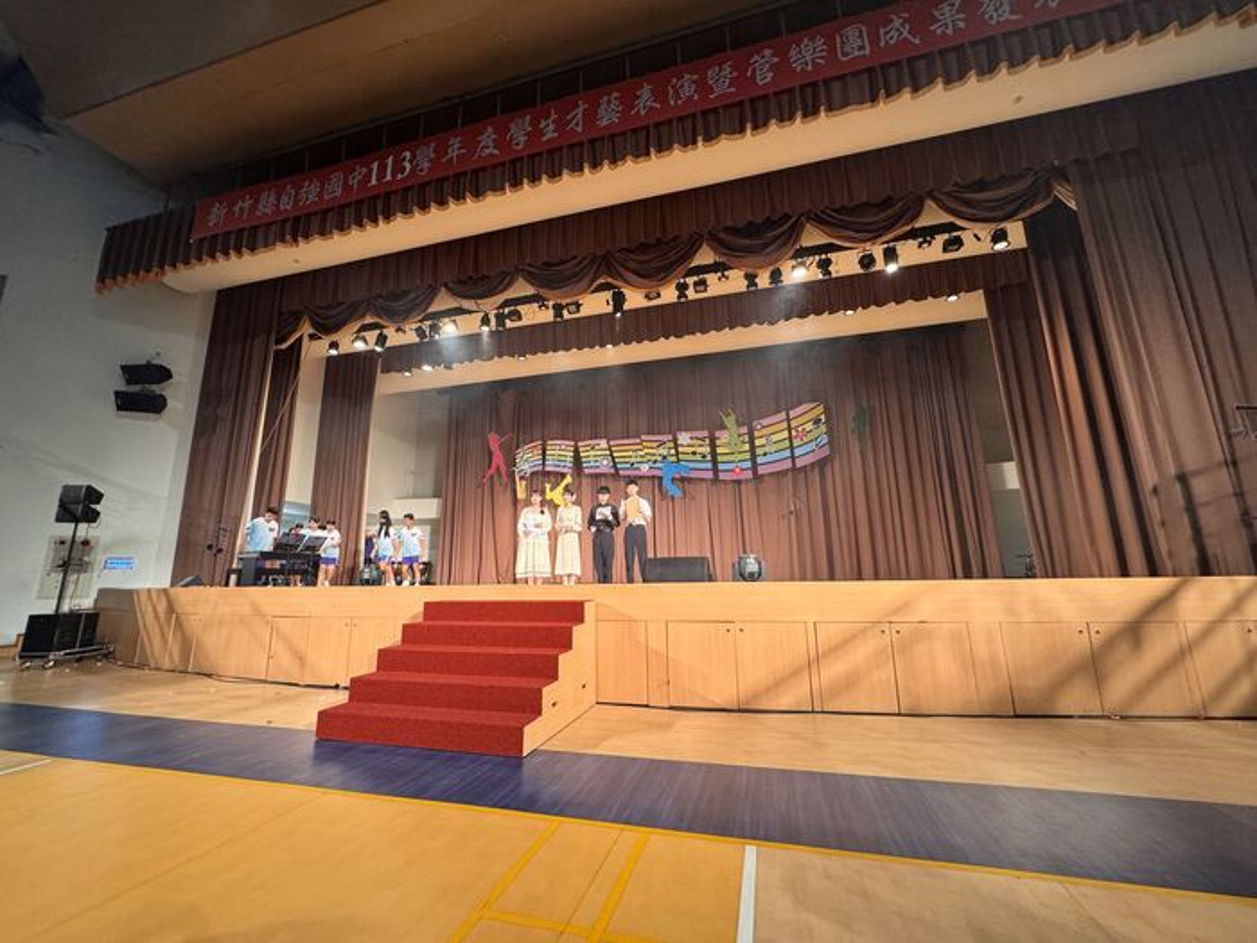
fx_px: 508
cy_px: 472
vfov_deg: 85.7
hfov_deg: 102.1
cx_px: 628
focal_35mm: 14
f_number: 2.2
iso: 250
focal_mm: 2.22
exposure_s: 1/60
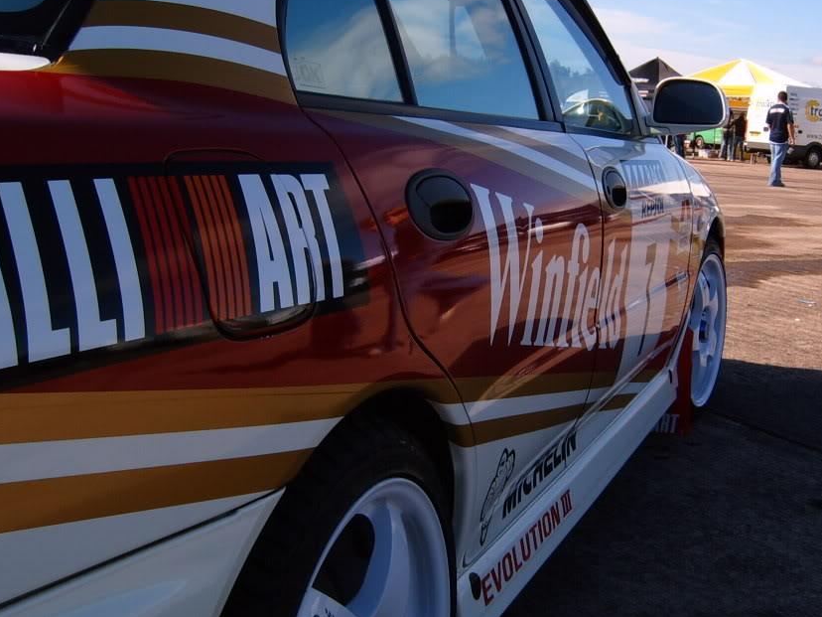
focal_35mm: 47
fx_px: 1116
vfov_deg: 30.9
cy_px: 335
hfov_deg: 40.3
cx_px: 472
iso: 50
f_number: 5.8
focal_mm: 5.8
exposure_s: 1/250
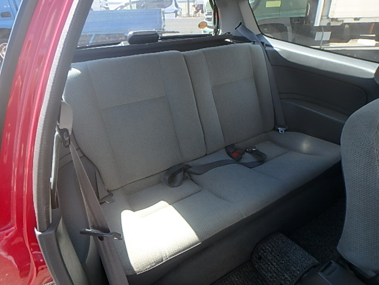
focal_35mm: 21
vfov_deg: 63.4
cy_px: 142
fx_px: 230
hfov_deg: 79.0
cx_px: 190
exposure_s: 1/250
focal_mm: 3.7
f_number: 3.5
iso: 125
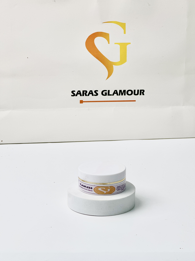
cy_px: 130
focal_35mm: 77
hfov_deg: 19.1
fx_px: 578
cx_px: 98
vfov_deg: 25.3
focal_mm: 9
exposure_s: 1/100
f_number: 2.8
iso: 64
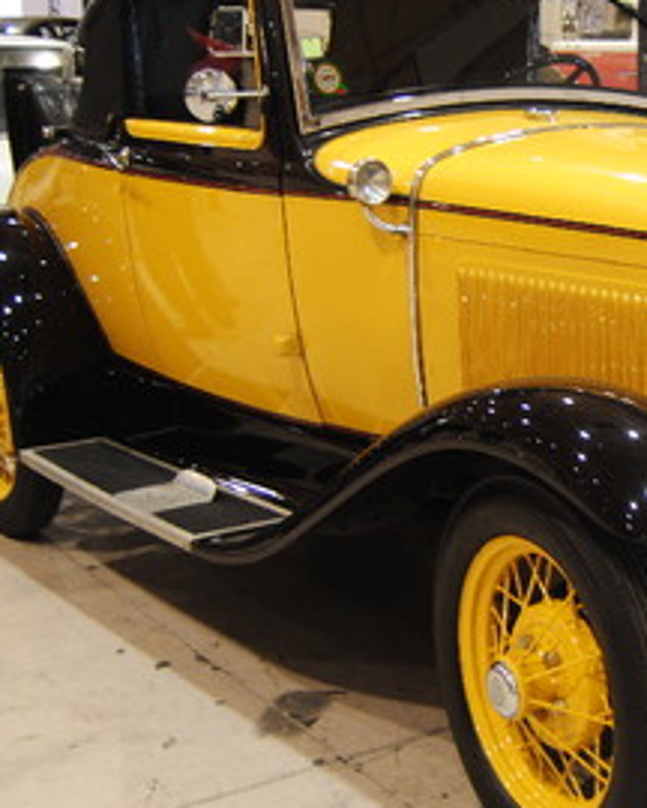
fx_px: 1628
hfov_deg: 22.0
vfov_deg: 27.9
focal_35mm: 68
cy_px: 370
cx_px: 572
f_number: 4
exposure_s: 1/13
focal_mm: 26
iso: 400
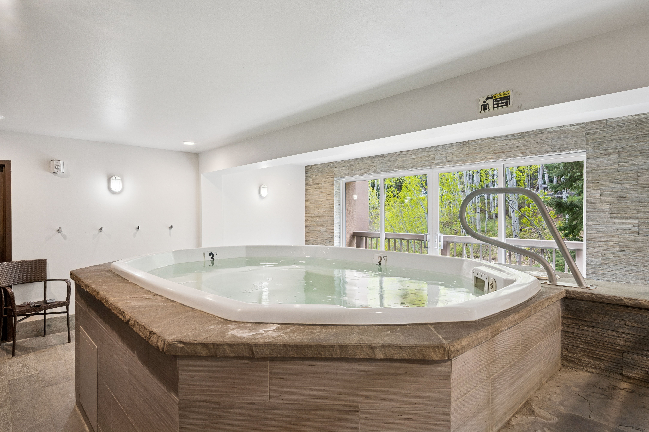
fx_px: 351
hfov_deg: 85.5
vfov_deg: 63.1
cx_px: 324
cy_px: 216
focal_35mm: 20
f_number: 9
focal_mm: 19.5
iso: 400
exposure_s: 1/30
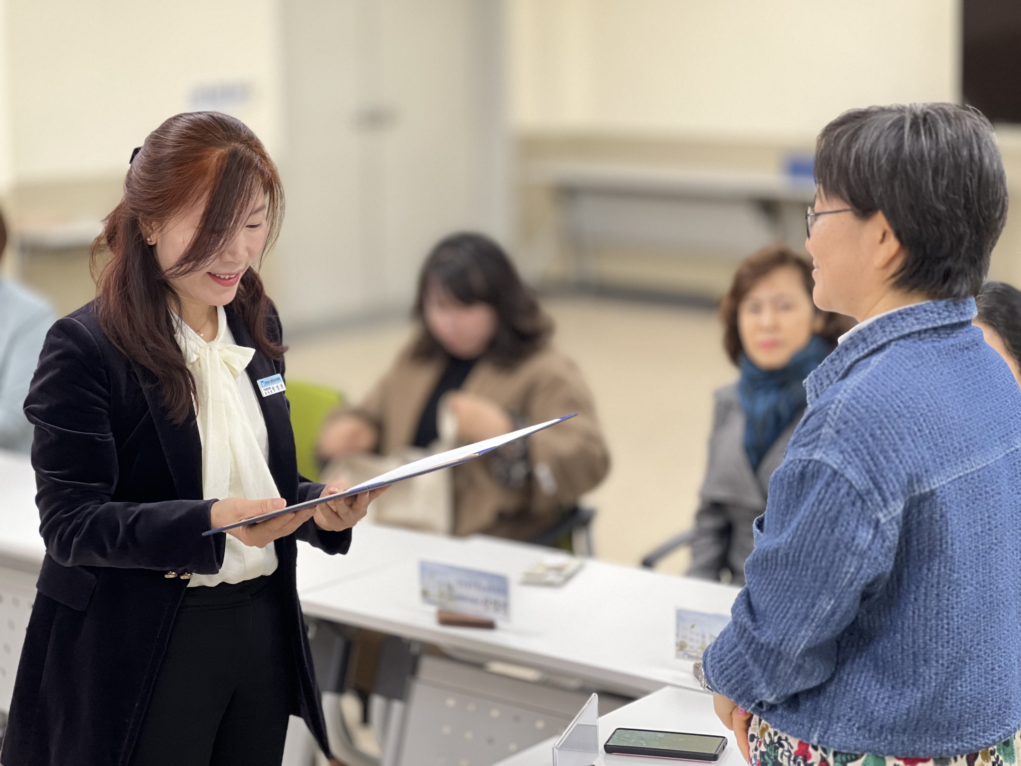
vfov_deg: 19.1
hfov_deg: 25.3
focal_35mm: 77
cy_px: 383
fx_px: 2271
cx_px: 510
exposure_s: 1/40
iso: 250
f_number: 2.8
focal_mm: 9
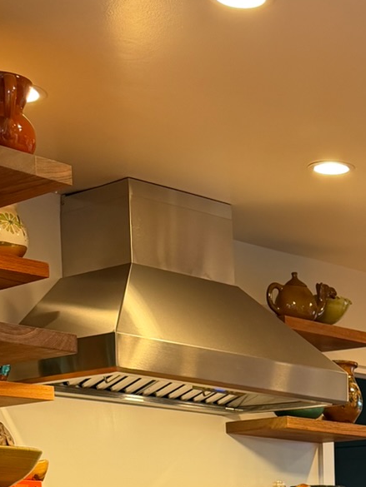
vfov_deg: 20.5
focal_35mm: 84
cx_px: 457
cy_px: 691
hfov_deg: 16.7
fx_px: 1184
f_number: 1.78
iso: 200
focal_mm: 6.76
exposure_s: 1/60
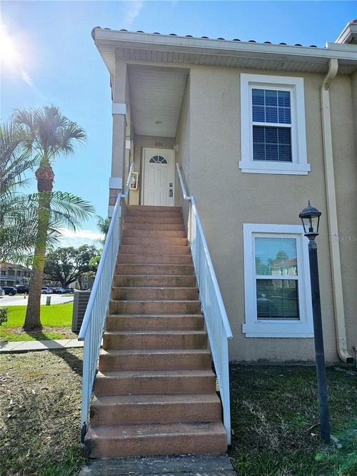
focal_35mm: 23
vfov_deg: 73.9
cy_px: 238
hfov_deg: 58.9
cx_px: 178
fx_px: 316
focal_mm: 5.4
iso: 25
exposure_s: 1/2500
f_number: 1.8
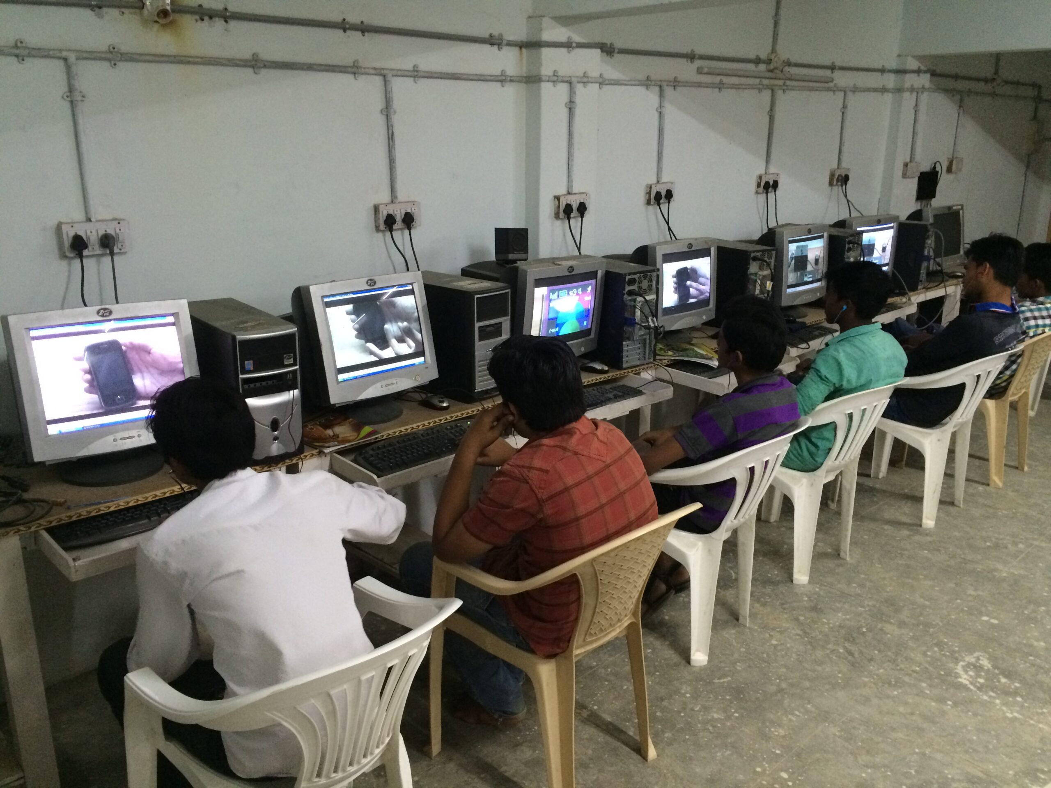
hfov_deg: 61.7
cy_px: 394
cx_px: 526
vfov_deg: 48.2
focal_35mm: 29
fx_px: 880
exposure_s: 1/33
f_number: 2.2
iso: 320
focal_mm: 4.15
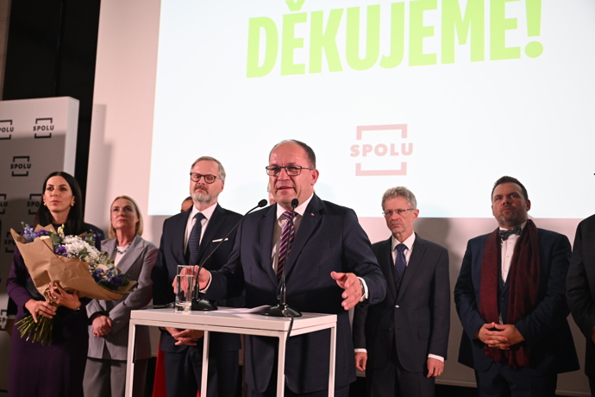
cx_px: 298
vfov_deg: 34.2
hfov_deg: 49.6
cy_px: 198
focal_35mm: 39
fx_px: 645
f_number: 3.5
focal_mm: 39
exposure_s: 1/250
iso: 2000
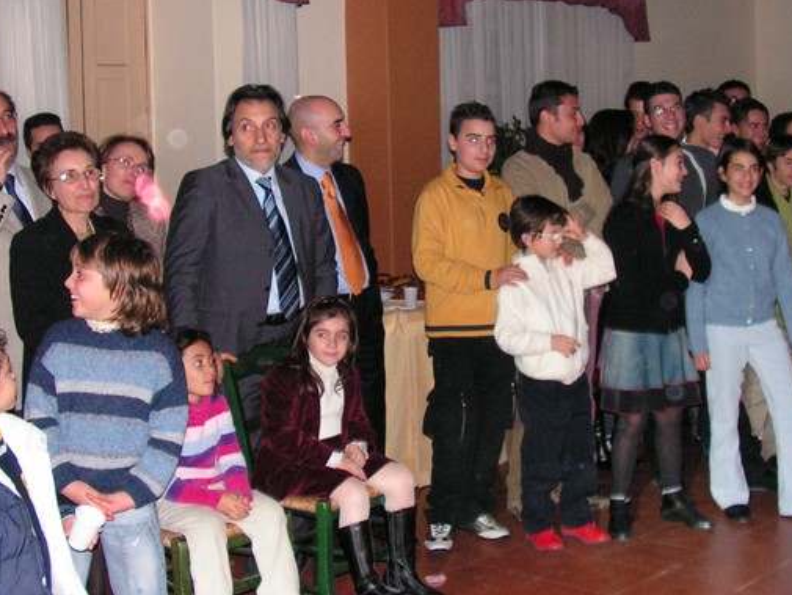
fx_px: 1304
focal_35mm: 57
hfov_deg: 33.7
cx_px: 436
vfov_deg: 25.7
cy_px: 289
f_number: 3.2
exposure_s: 1/40
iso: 200
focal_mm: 6
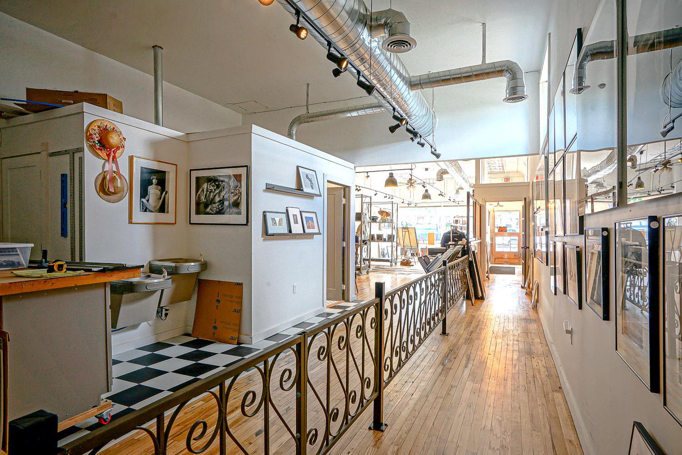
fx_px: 341
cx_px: 341
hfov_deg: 90.0
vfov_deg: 67.4
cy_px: 228
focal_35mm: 18
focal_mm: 18
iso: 400
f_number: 11
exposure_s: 1/6
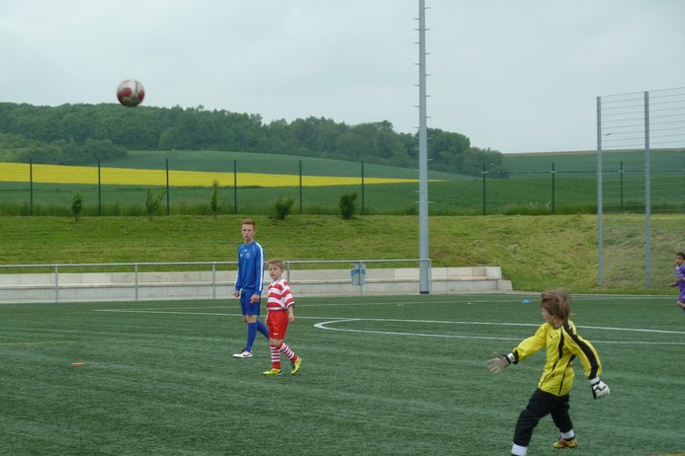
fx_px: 2378
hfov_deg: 16.4
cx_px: 343
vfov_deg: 11.0
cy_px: 247
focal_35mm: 125
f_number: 4.4
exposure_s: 1/400
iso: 160
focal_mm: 19.5
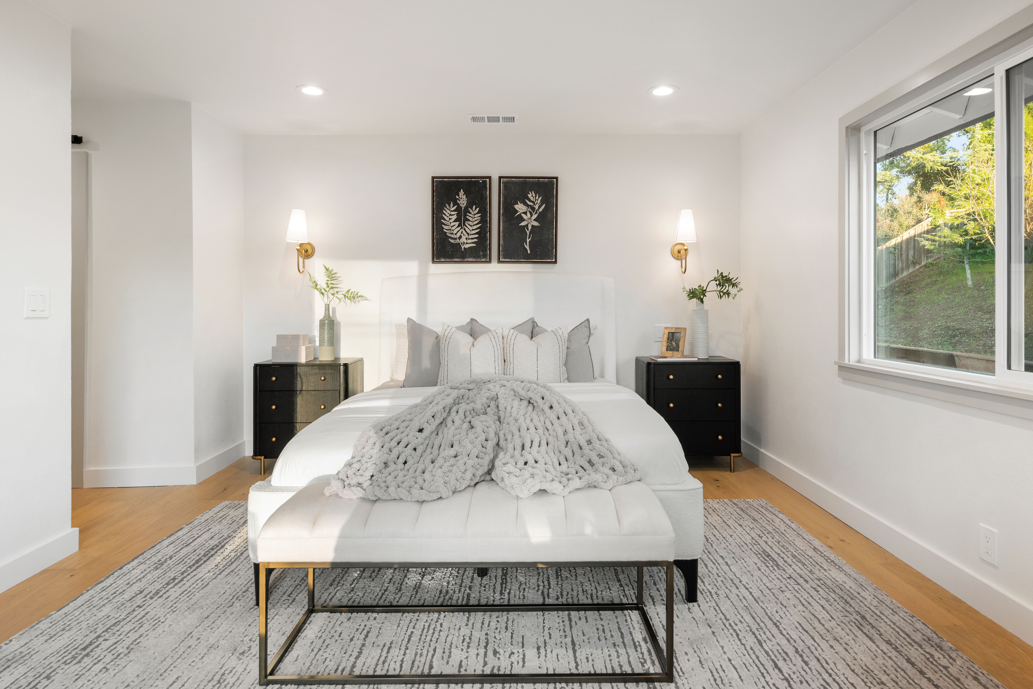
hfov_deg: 84.0
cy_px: 344
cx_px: 516
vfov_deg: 61.9
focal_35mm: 20
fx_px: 574
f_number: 6.3
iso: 500
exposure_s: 1/50
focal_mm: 20
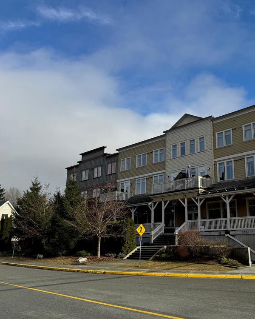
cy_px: 162
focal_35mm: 32
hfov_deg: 44.4
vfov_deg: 55.7
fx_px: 302
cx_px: 188
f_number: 1.78
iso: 80
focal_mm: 6.76
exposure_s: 1/4310
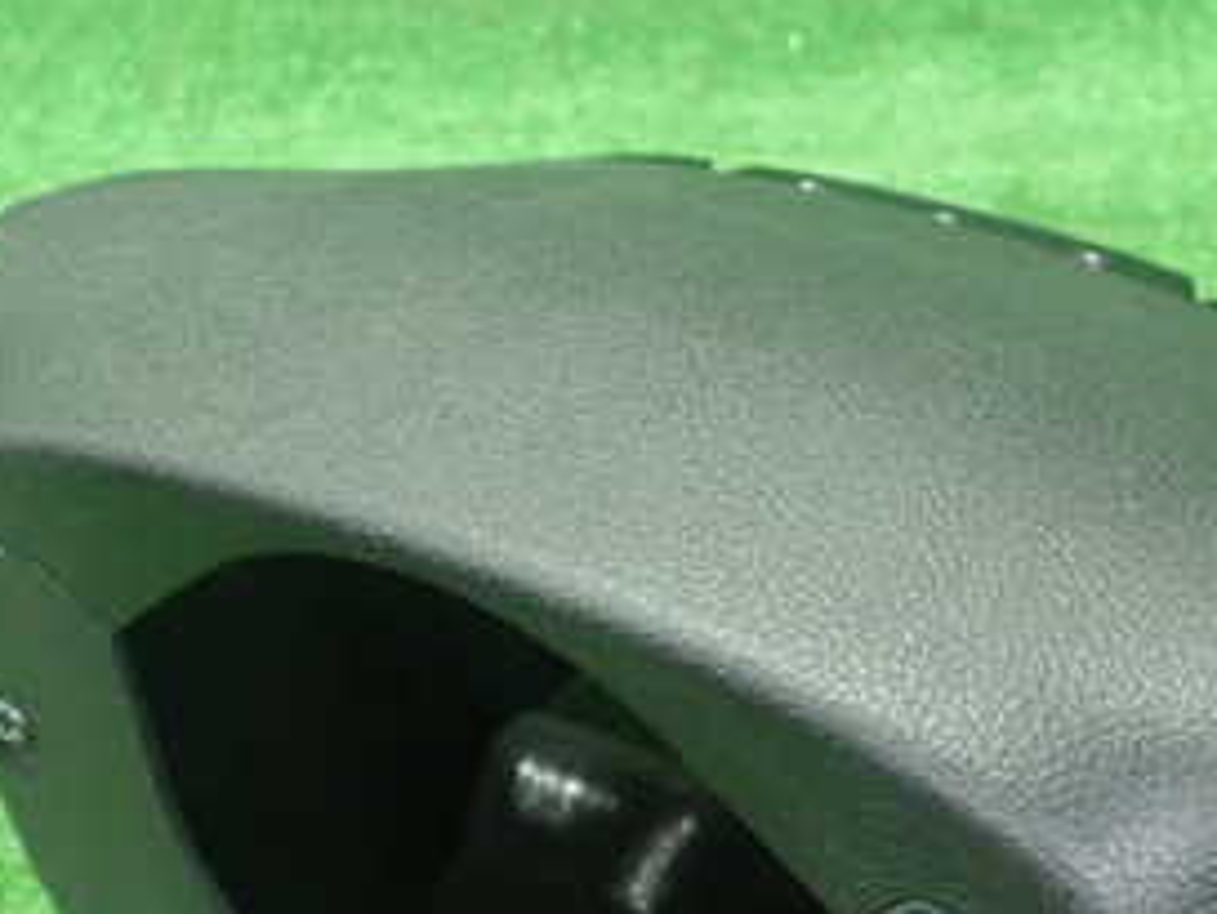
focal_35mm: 66
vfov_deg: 21.9
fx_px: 2321
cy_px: 780
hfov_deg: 29.2
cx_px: 807
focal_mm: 5.5
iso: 640
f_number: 2.3
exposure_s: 1/125
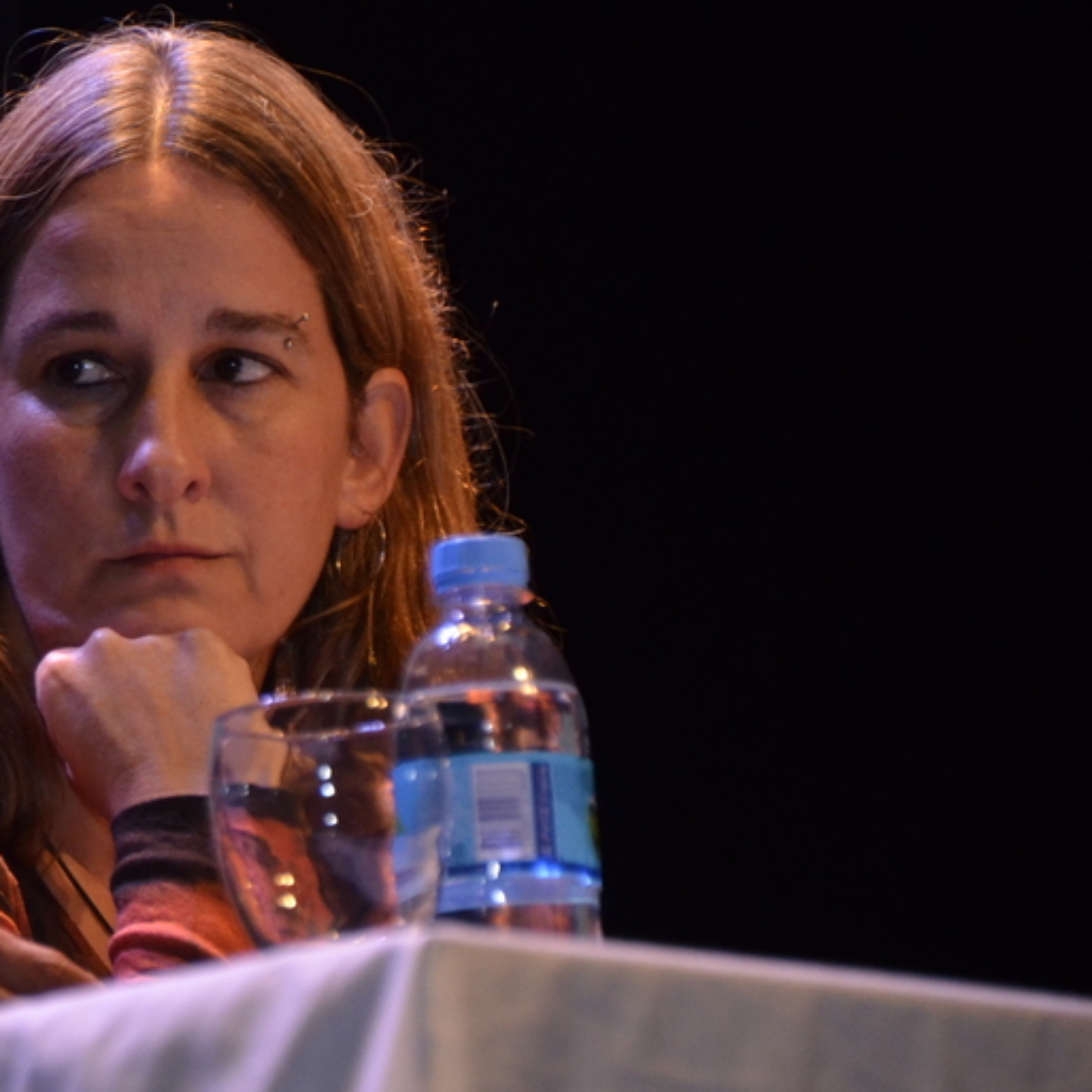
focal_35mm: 333
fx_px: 11887
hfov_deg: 5.2
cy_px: 396
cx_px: -258
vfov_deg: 5.3
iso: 1250
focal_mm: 105
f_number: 5.6
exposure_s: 1/100
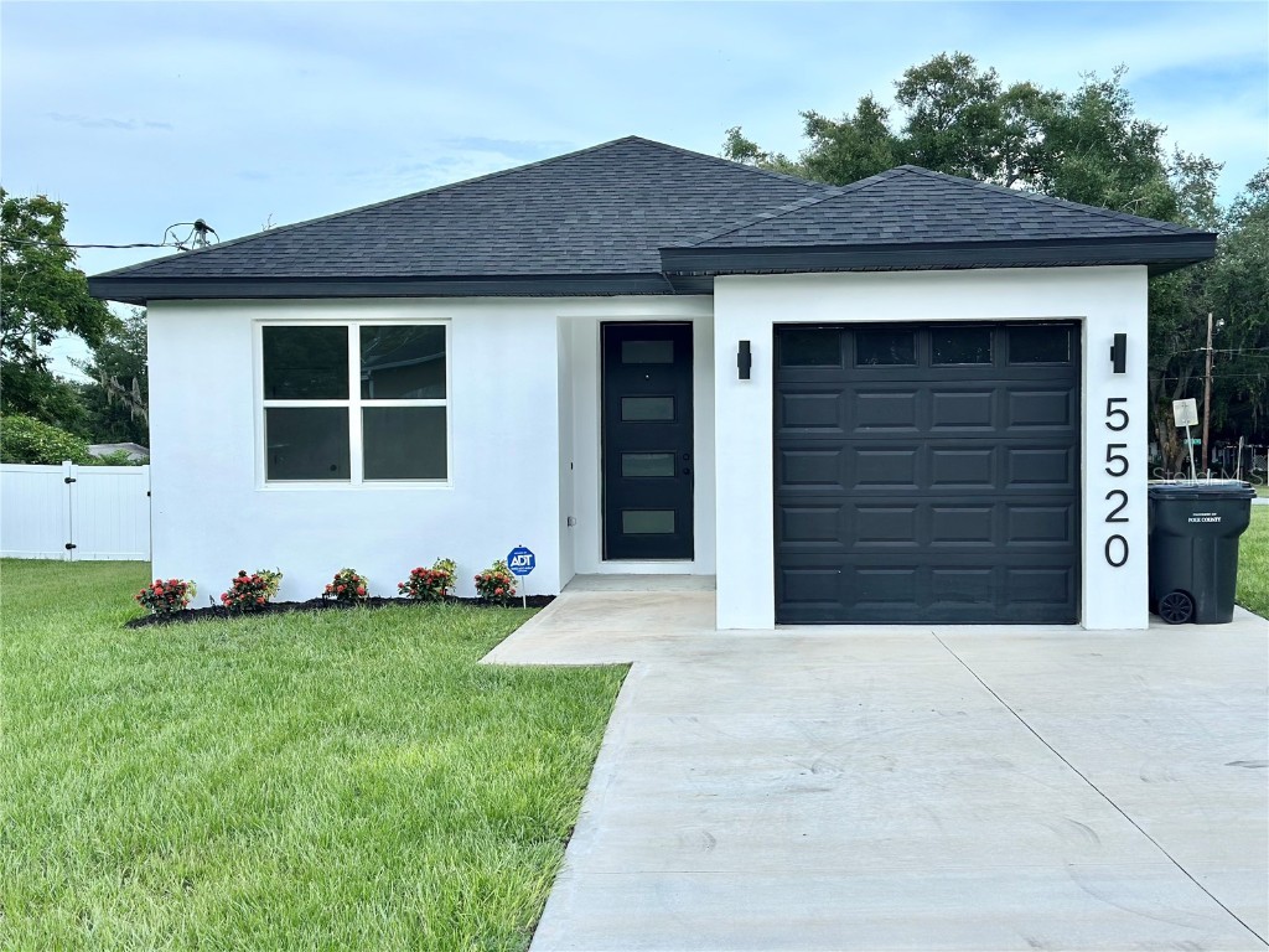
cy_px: 476
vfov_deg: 30.3
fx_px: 1760
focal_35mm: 48
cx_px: 634
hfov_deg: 39.7
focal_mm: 6.86
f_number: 1.78
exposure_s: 1/1639
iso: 80
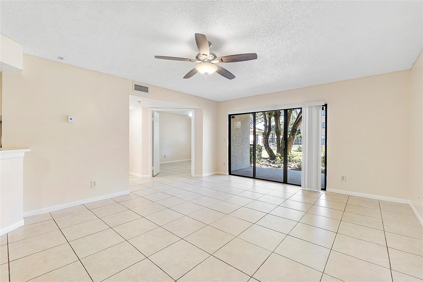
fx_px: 176
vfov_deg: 77.3
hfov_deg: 100.4
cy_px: 141
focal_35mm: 15
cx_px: 212
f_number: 10
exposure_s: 1/10
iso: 250
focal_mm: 10
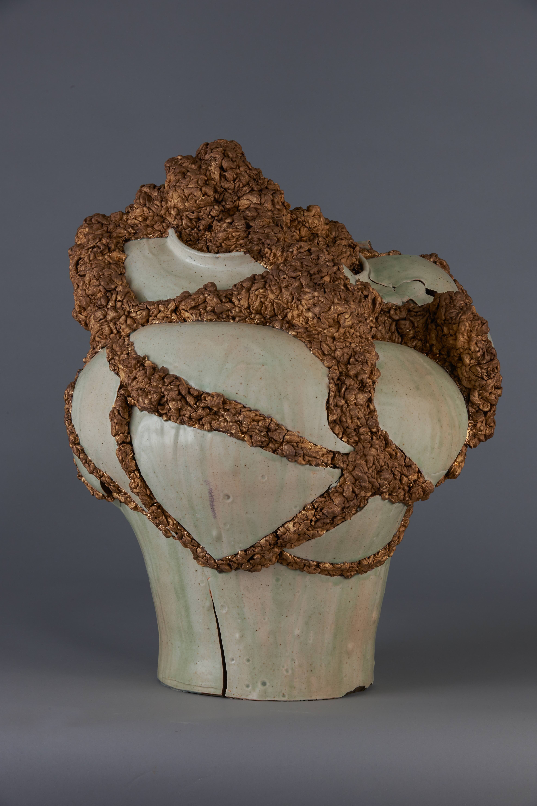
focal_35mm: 120
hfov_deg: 11.4
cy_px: 403
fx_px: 2685
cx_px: 268
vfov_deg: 17.1
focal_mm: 120
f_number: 18
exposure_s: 1/100
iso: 250
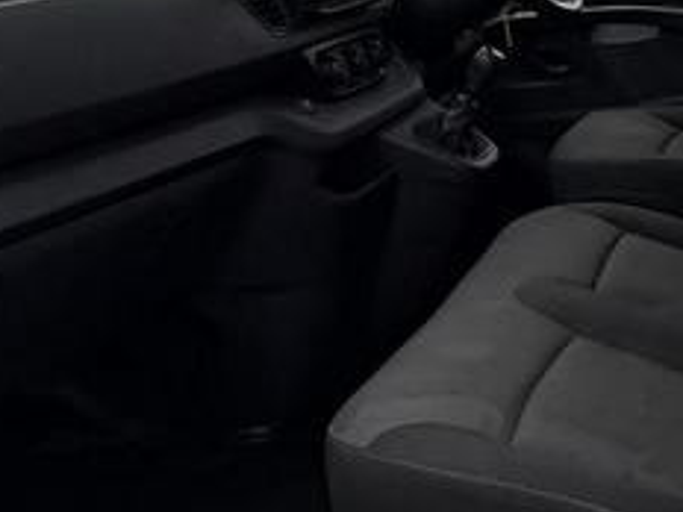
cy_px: 159
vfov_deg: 26.8
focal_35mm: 54
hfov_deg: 31.8
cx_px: 733
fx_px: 1065
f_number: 2.2
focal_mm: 2.22
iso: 40
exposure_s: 1/202
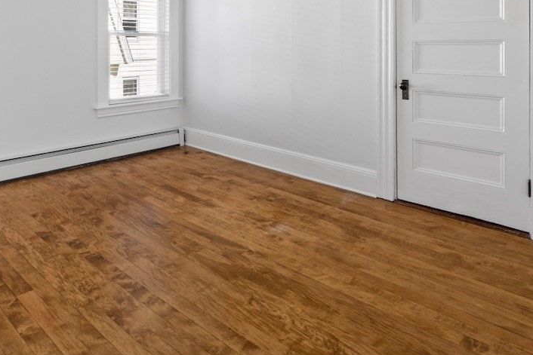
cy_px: 46
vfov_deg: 41.9
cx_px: 177
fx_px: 429
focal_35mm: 29
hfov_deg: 62.0
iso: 320
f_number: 7.1
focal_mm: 16
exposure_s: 1/6
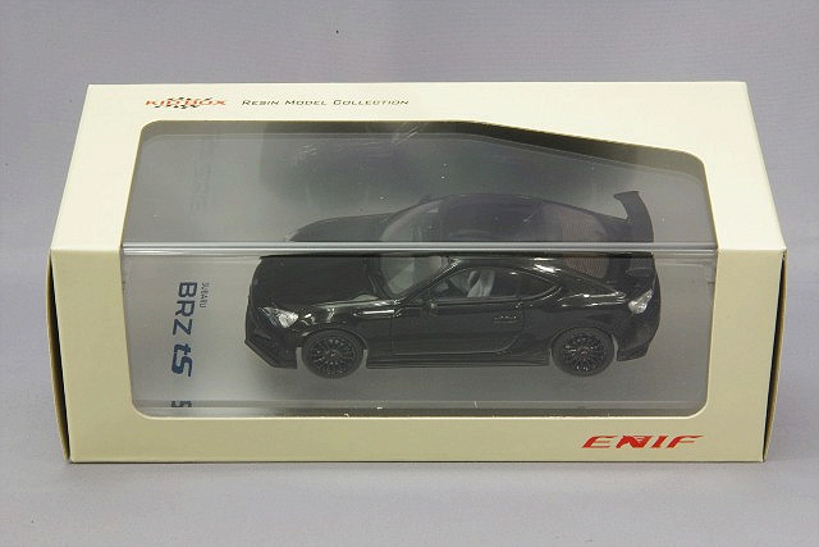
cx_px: 410
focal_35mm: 112
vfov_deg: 12.2
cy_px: 274
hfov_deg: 18.3
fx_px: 2548
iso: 400
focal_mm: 75
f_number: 32
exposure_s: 1/1.25
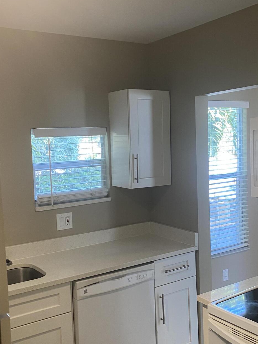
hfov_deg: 34.3
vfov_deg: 44.8
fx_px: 417
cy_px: 168
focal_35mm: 42
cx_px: 154
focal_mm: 4.25
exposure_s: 1/60
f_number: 1.8
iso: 100
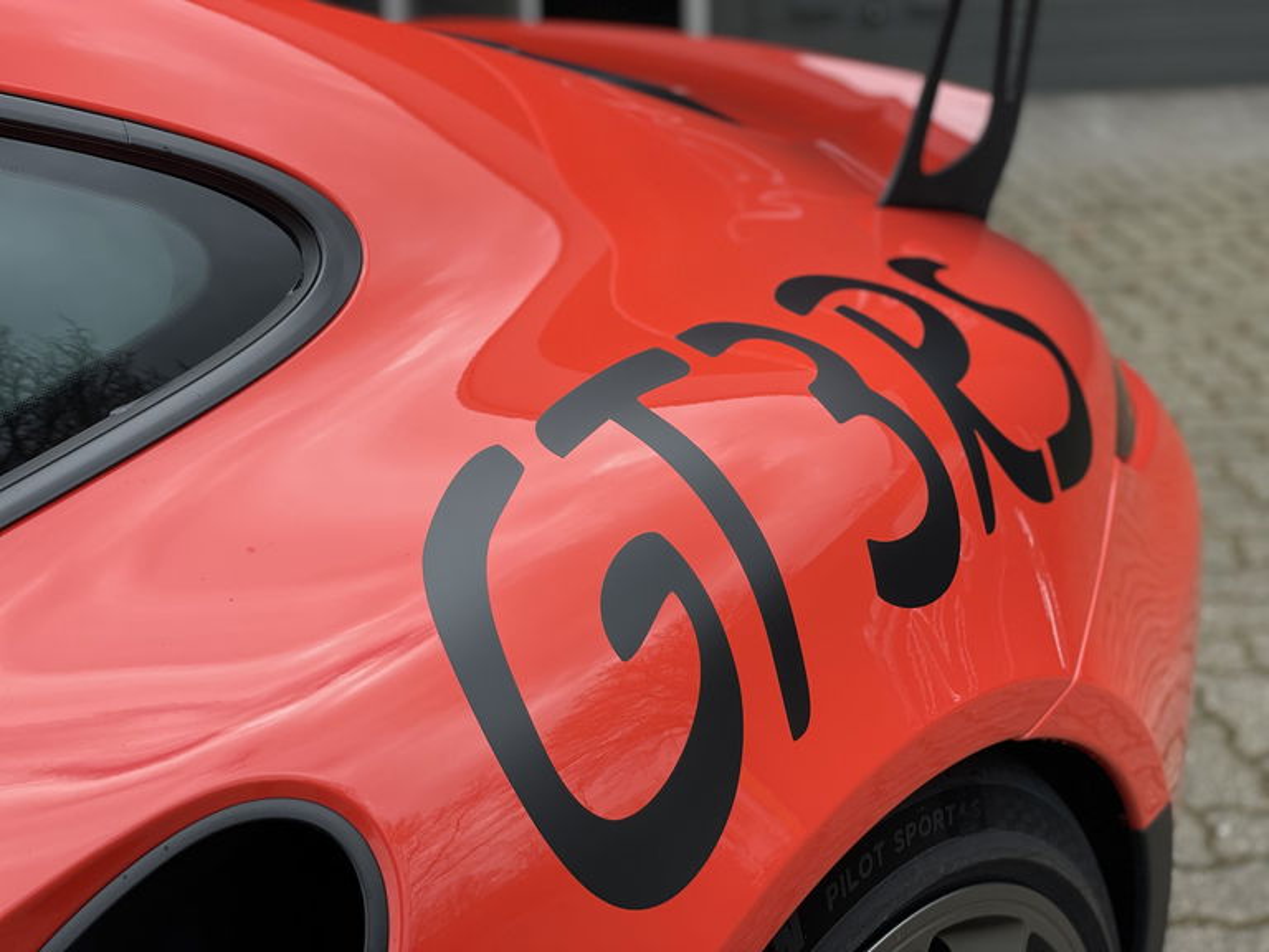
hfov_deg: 36.8
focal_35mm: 52
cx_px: 634
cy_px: 476
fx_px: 1906
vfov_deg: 28.0
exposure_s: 1/444
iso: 32
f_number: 2
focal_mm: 6
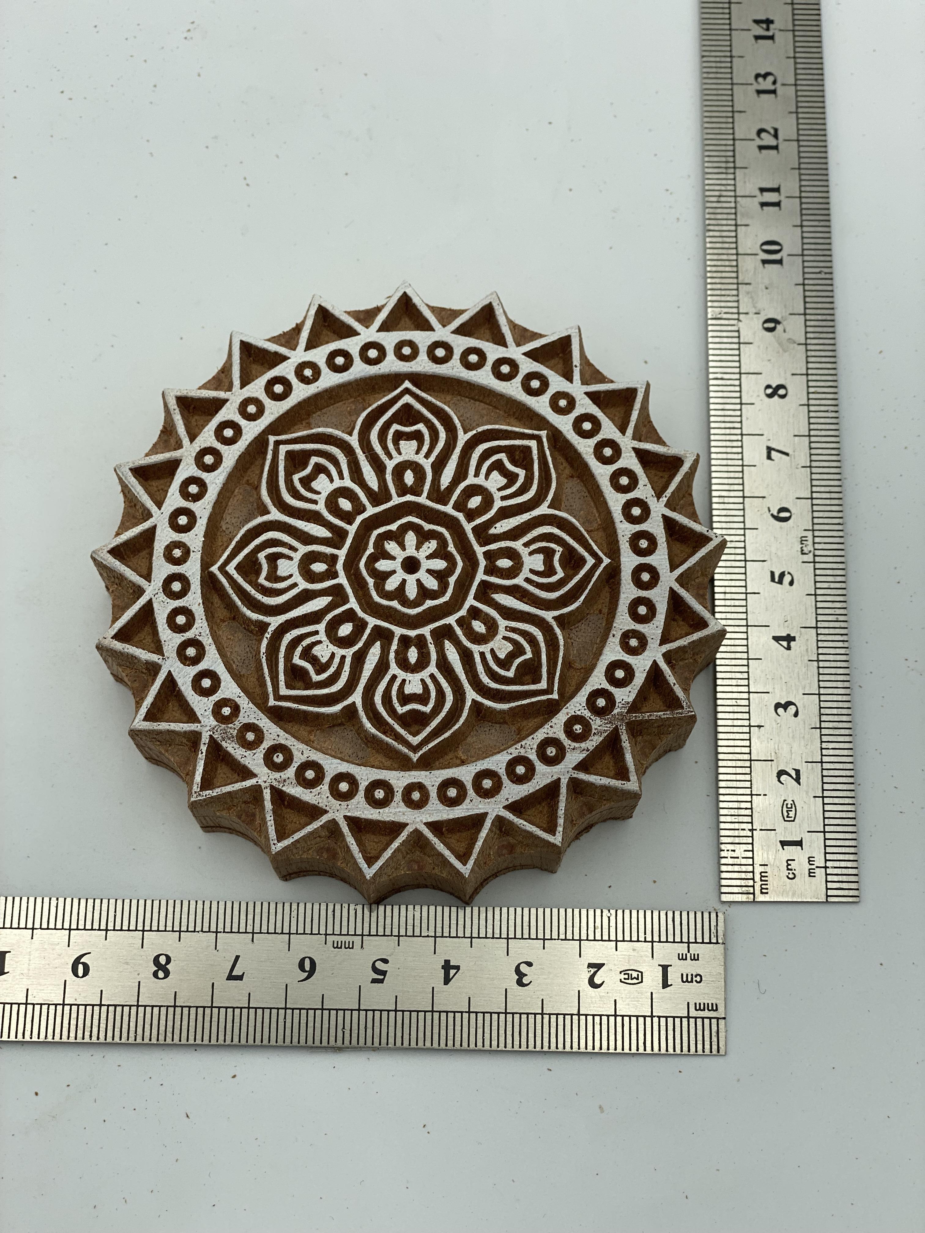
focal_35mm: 52
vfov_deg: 36.8
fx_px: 1853
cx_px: 462
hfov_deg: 28.0
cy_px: 616
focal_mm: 6
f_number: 2
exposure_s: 1/639
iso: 20
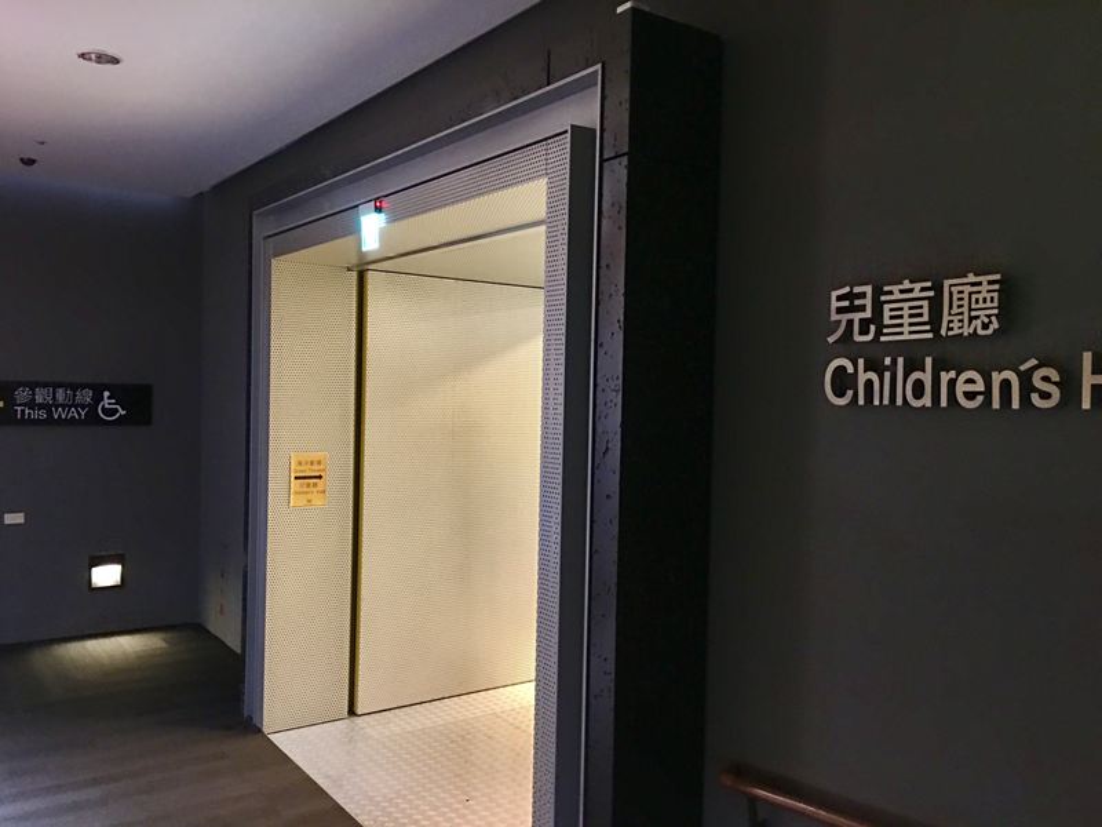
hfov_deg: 61.7
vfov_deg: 48.2
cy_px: 414
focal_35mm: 29
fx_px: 923
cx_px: 551
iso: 50
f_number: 2.2
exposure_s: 1/4
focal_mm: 4.15
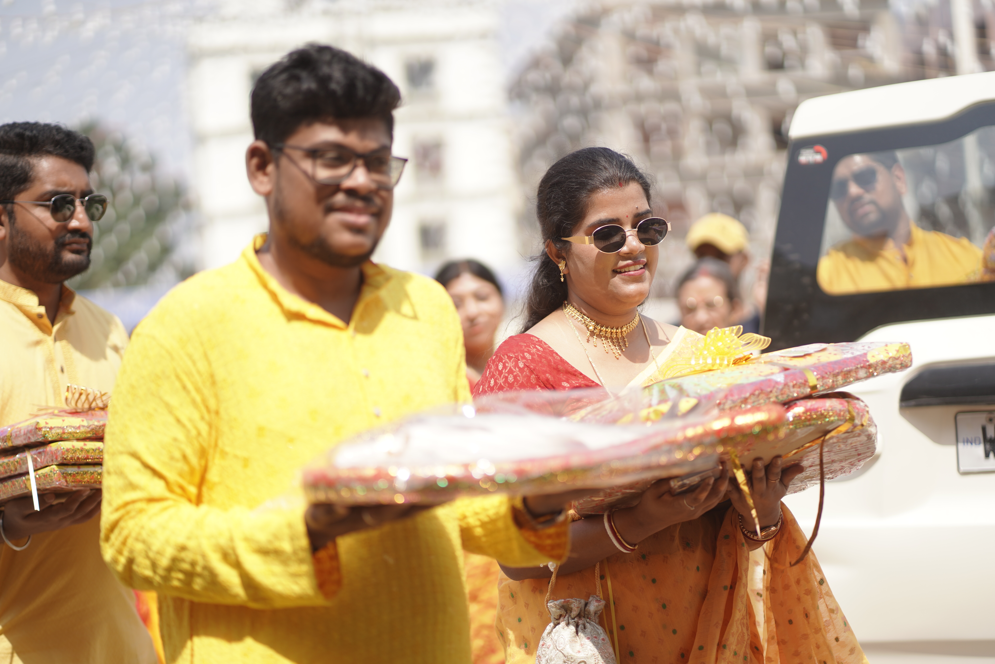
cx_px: 498
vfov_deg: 16.1
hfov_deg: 23.9
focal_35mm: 85
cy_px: 332
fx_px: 2349
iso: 100
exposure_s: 1/2500
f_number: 1.8
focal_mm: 85
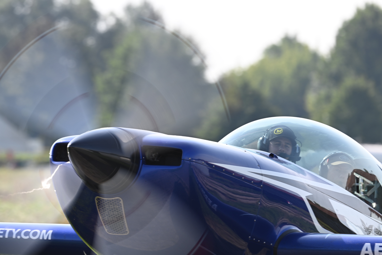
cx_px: 191
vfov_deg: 2.7
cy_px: 128
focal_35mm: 500
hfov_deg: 4.1
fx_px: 5305
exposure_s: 1/125
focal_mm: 500
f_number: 9
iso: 100
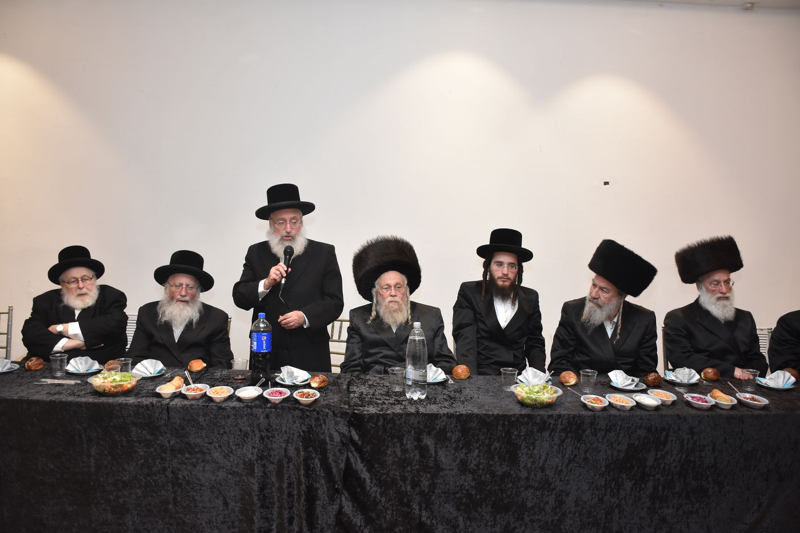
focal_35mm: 27
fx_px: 600
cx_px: 400
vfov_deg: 47.9
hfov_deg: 67.4
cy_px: 266
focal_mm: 18
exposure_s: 1/125
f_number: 5.6
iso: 1600
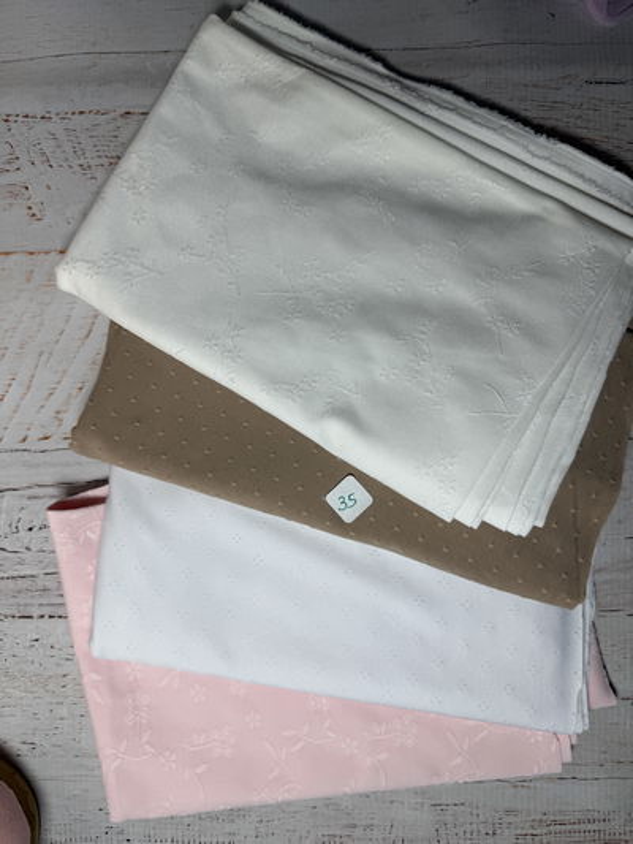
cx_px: 316
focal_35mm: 24
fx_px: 585
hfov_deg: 56.8
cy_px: 422
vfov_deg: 71.6
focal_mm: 6.76
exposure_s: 1/464
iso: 80
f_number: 1.78
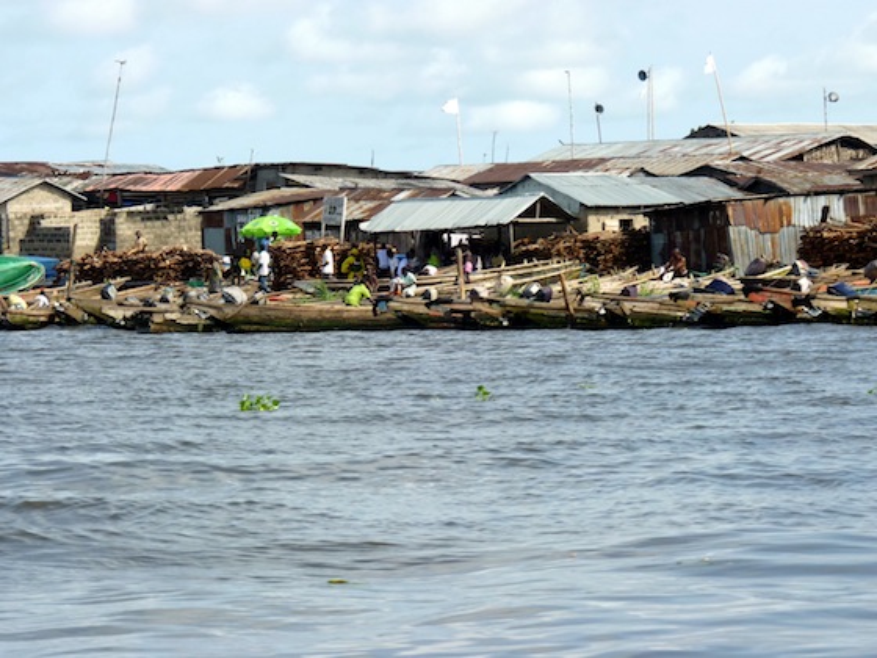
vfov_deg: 8.1
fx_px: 4662
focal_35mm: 184
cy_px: 329
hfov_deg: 10.7
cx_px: 438
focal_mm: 32.7
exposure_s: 1/400
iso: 125
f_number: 5.6
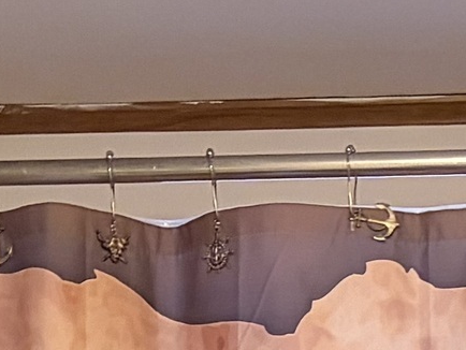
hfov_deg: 10.6
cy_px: 1140
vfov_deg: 7.0
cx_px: 545
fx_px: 2478
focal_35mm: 184
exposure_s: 1/60
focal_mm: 5.96
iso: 500
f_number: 1.6
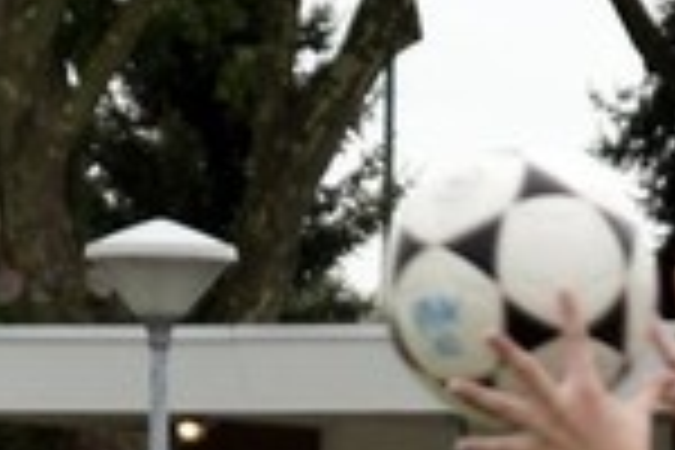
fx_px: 9581
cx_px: 765
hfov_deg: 4.0
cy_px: 1372
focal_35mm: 511
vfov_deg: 2.7
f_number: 3.2
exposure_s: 1/1000
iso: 100
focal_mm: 50
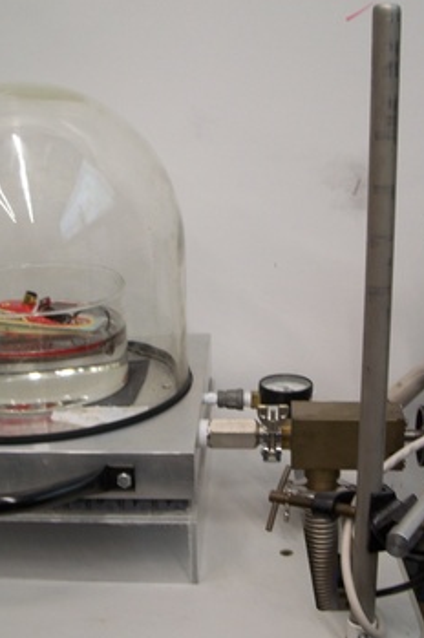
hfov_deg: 25.5
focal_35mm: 53
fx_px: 938
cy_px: 324
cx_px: 216
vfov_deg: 37.6
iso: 125
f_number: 2.8
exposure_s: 1/30
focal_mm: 7.8
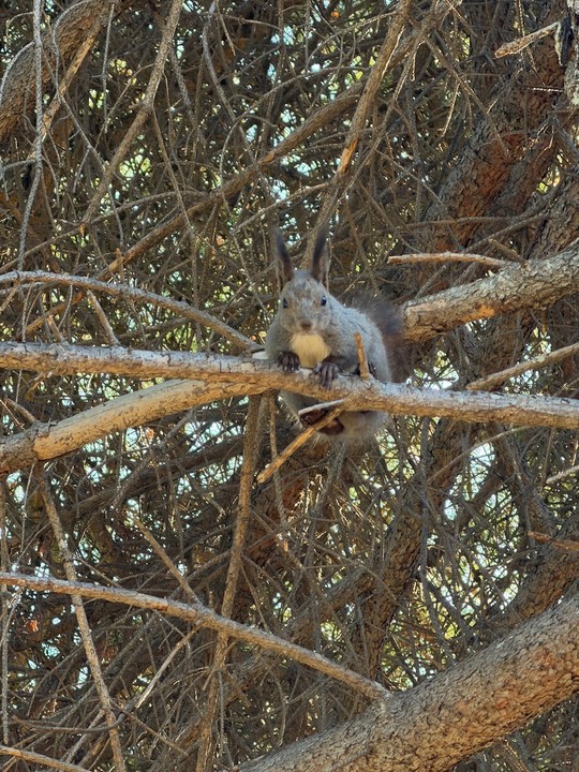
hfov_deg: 7.4
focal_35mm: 200
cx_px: 290
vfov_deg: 9.9
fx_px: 4460
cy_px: 386
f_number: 2.8
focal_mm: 16.89
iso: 200
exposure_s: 1/121
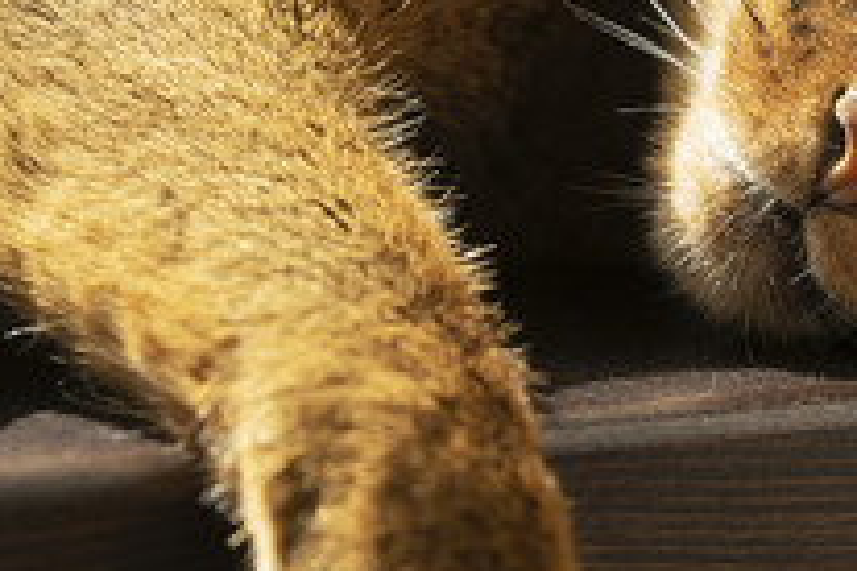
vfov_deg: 4.3
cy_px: 108
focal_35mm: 321
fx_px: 7641
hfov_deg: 6.4
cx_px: 882
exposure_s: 1/125
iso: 125
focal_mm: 85
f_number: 4
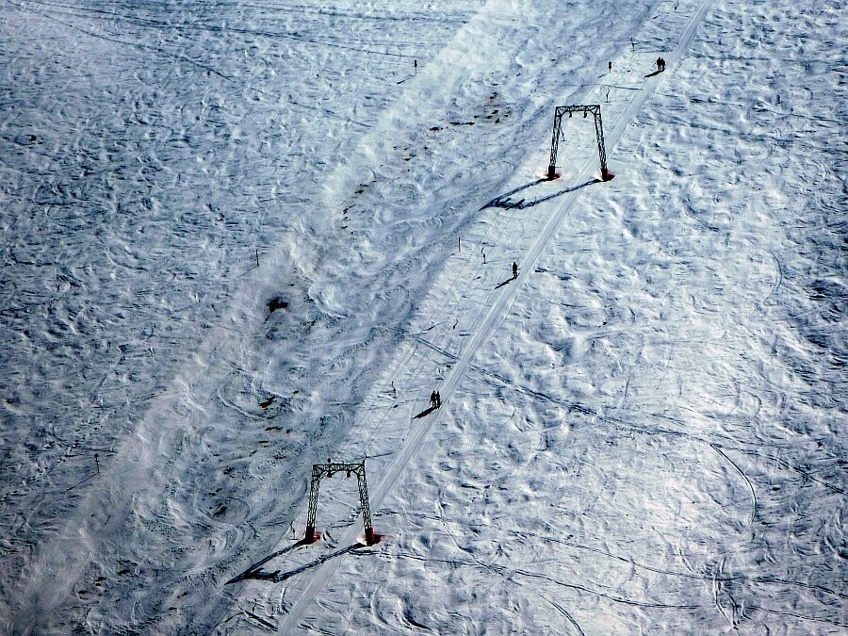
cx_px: 424
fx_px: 4067
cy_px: 318
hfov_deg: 11.9
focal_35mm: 166
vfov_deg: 8.9
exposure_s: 1/800
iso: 80
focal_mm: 22.8
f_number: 5.9
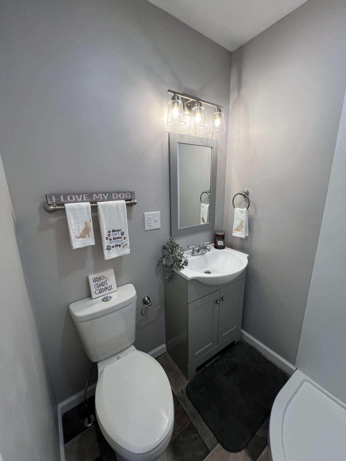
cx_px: 173
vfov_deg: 106.2
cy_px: 230
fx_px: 173
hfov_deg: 89.9
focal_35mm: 13
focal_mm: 1.57
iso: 80
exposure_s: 1/120
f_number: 1.8
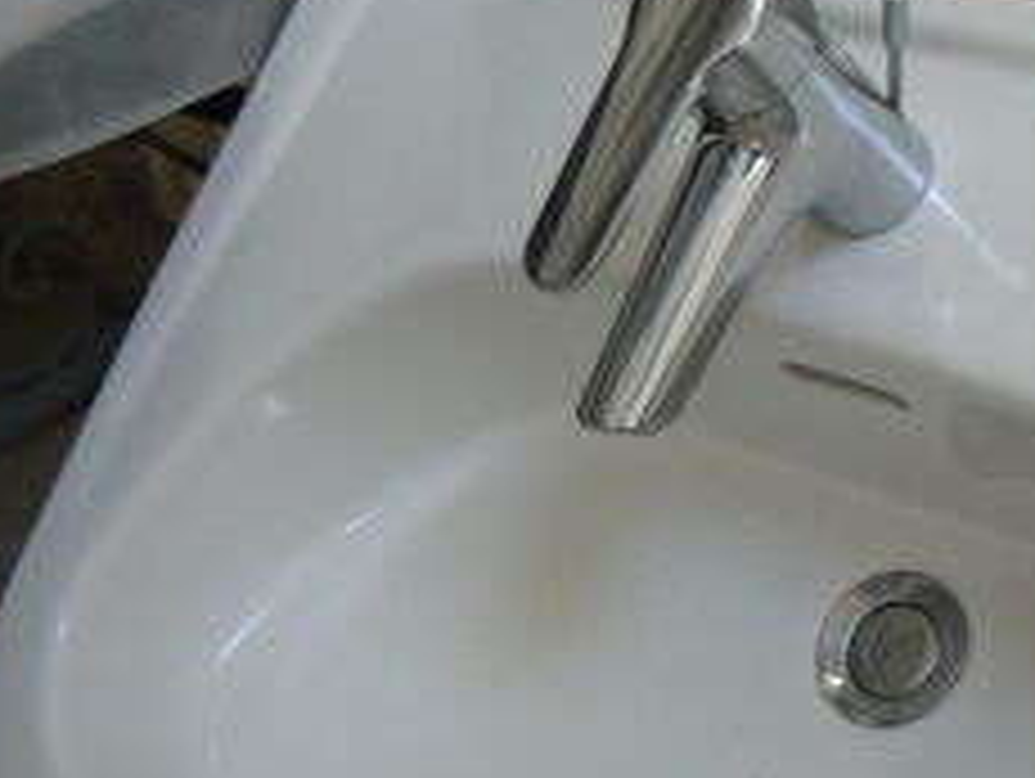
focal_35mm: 75
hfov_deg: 25.3
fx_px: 2245
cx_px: 886
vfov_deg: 19.5
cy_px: 634
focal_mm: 6
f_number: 2.8
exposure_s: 1/30
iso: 80
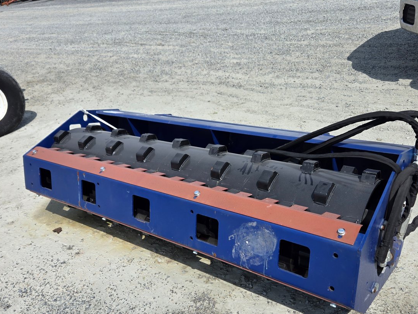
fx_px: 387
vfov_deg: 44.1
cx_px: 225
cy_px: 172
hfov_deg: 56.7
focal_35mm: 32
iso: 25
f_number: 1.8
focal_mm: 5.4
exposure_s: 1/3009
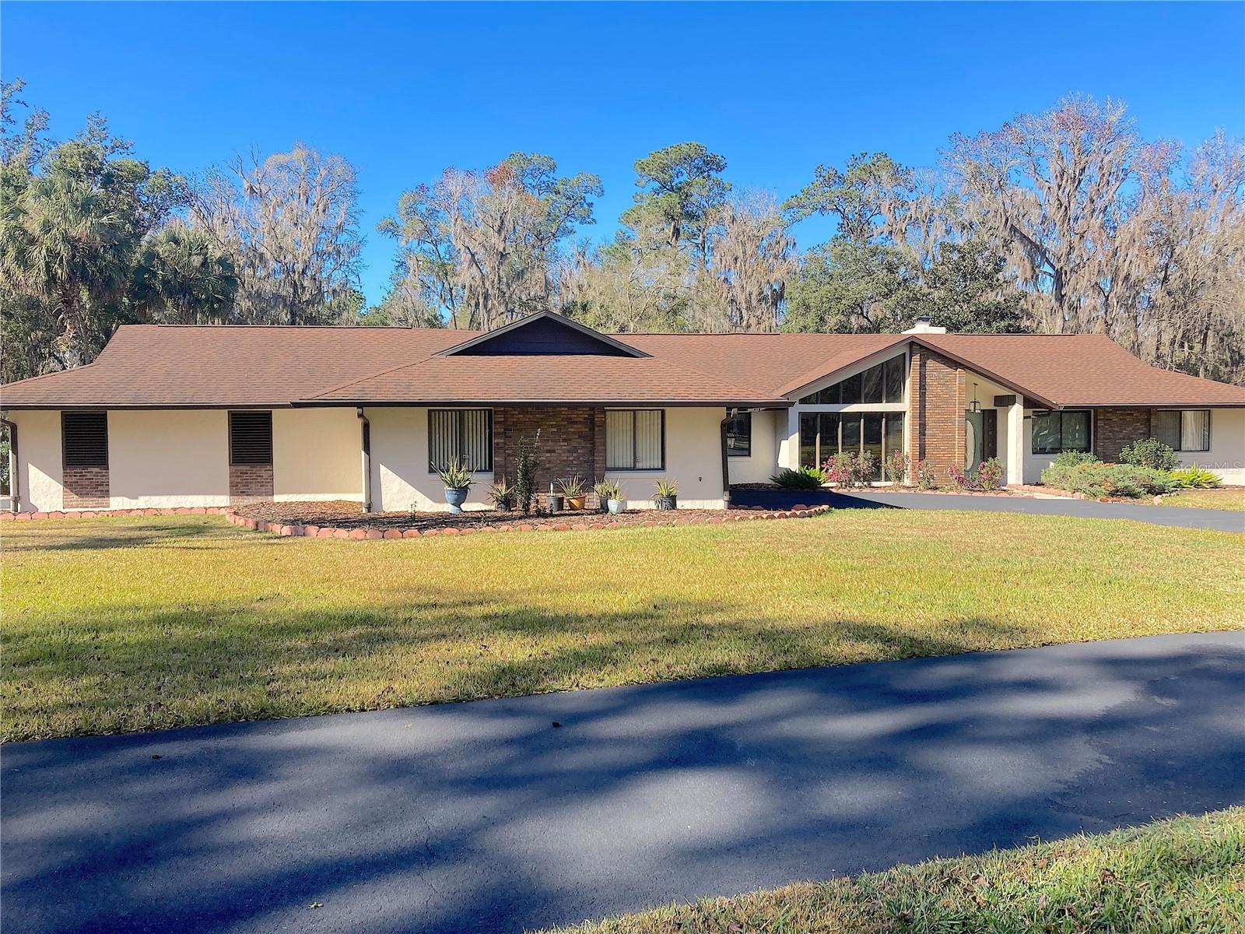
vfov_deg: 49.7
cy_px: 467
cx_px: 622
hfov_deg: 63.4
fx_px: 1007
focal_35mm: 28
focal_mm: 3.99
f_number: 1.8
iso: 20
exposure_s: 1/934
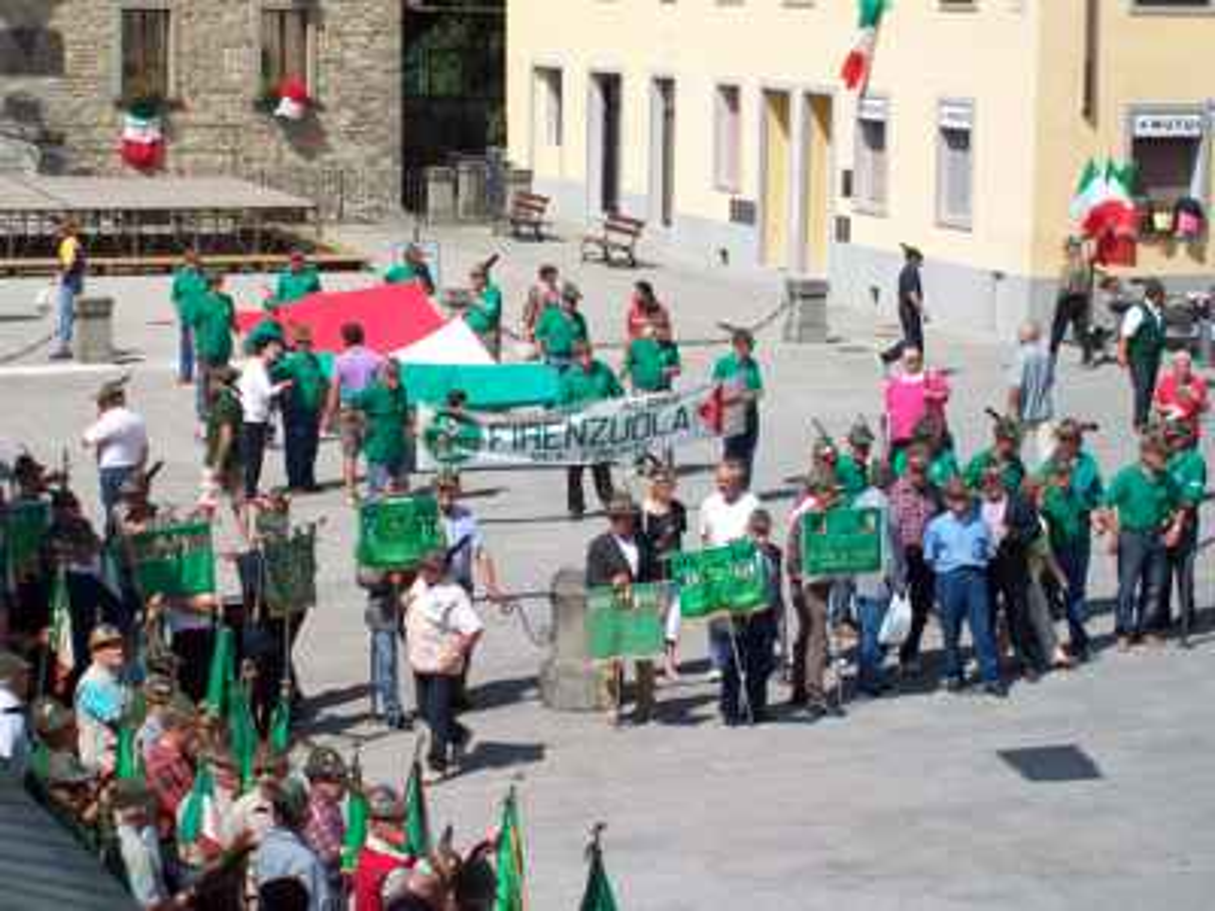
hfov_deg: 18.2
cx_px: 608
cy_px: 456
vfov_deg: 13.7
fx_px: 3791
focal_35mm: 108
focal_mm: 18
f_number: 4.8
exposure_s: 1/650
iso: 80
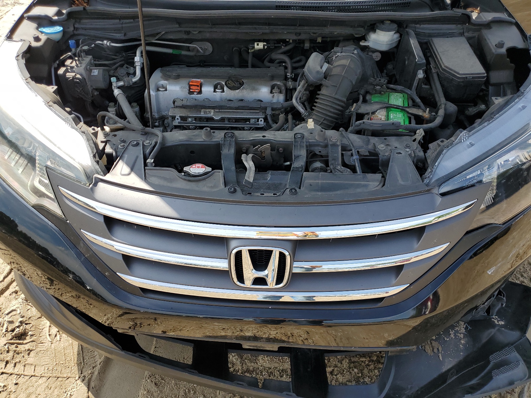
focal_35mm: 26
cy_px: 199
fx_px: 399
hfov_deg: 67.3
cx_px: 266
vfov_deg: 53.1
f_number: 1.5
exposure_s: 1/1429
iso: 50
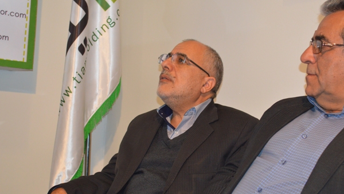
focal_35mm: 67
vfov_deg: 18.0
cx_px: 182
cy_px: 113
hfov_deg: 31.4
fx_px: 611
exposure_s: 1/60
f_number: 5.3
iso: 1250
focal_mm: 40
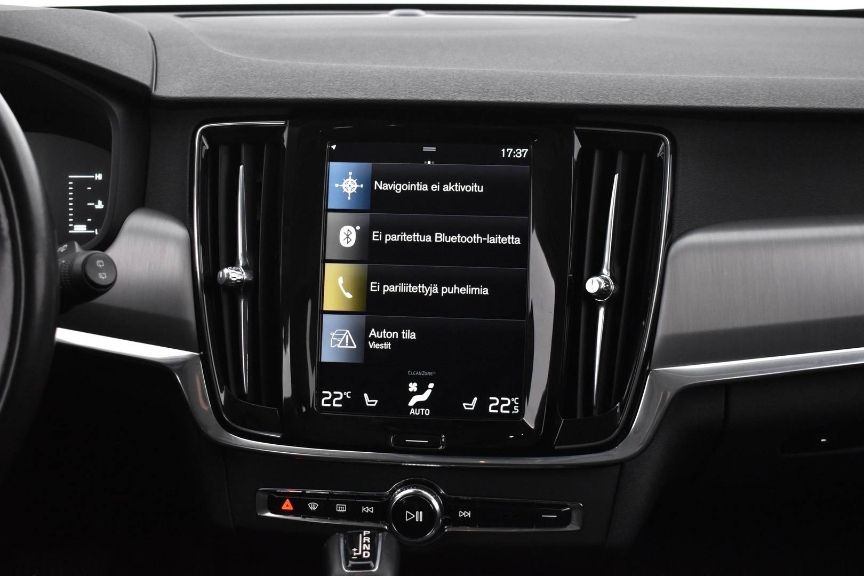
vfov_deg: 26.5
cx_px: 432
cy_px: 288
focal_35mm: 51
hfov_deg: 38.9
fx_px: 1224
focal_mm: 34
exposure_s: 1/40
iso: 3200
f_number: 4.5
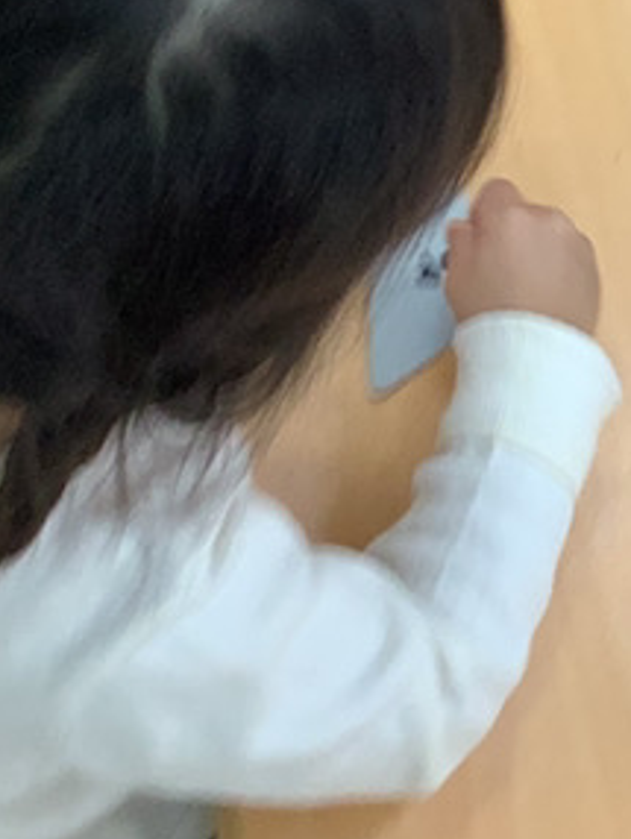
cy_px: -323
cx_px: 866
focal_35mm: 130
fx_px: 3155
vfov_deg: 14.4
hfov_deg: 11.1
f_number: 2.4
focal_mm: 3.3
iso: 64
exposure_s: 1/30
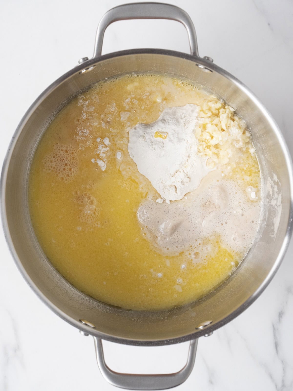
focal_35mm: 120
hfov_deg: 12.3
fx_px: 1354
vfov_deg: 16.4
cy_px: 196
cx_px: 146
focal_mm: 60
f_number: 5.6
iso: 800
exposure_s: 1/13
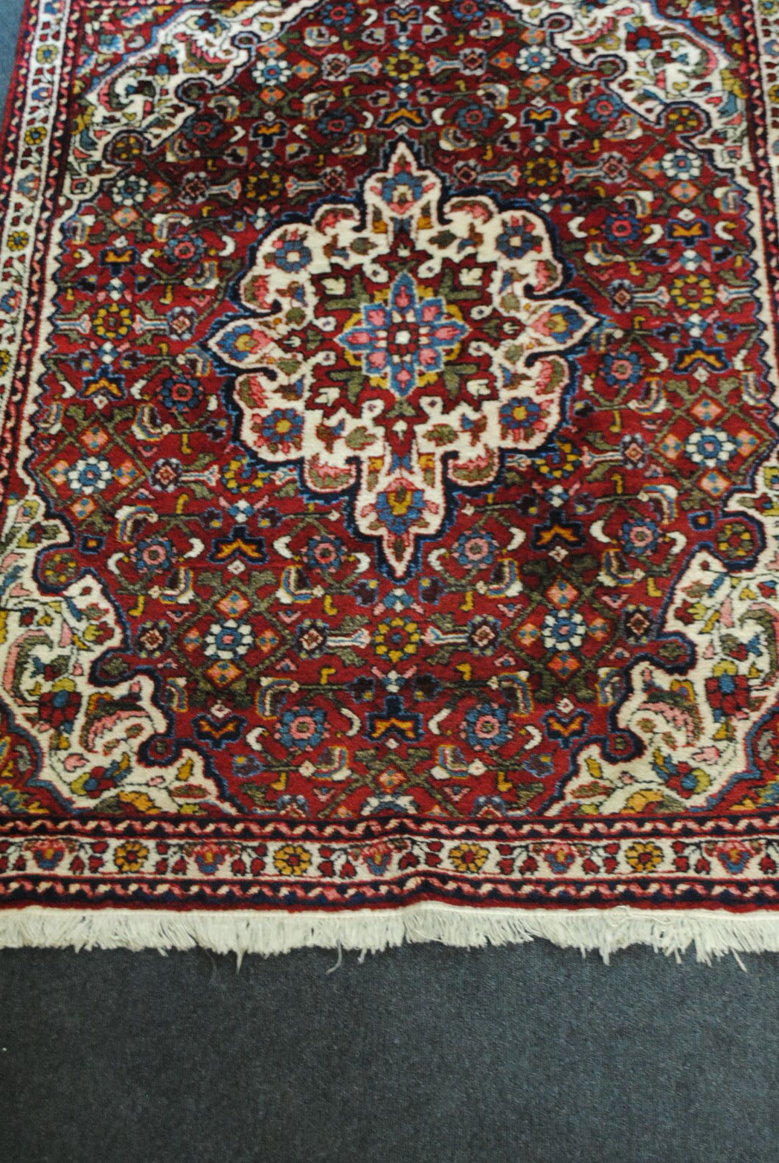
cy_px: 540
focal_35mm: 52
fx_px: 1683
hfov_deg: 26.1
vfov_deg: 38.1
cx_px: 407
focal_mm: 28
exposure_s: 1/30
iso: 1250
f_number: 4.5
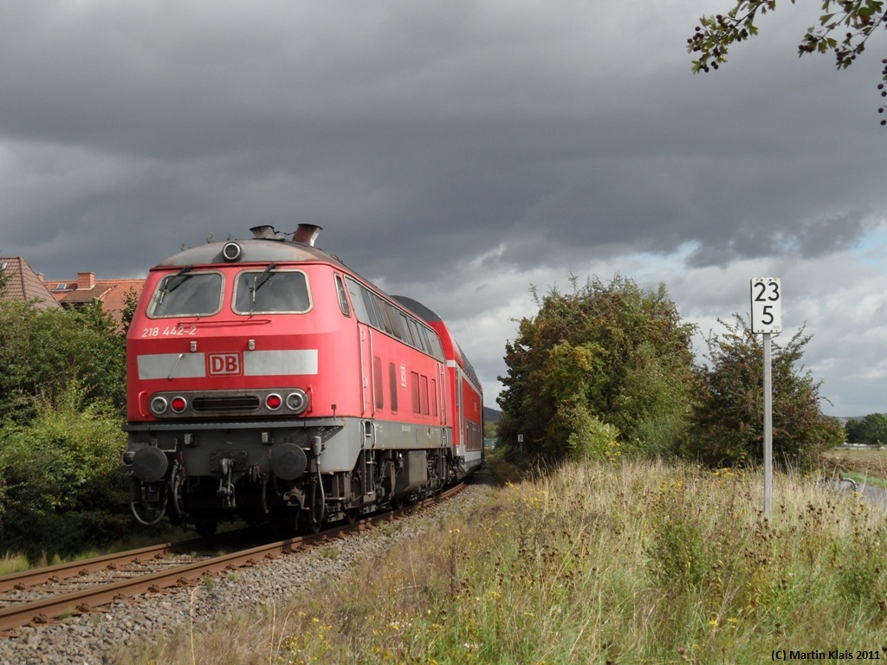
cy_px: 332
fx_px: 1537
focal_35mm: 60
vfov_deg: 24.4
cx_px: 444
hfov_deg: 32.2
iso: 80
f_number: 4.5
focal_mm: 10.3
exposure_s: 1/500
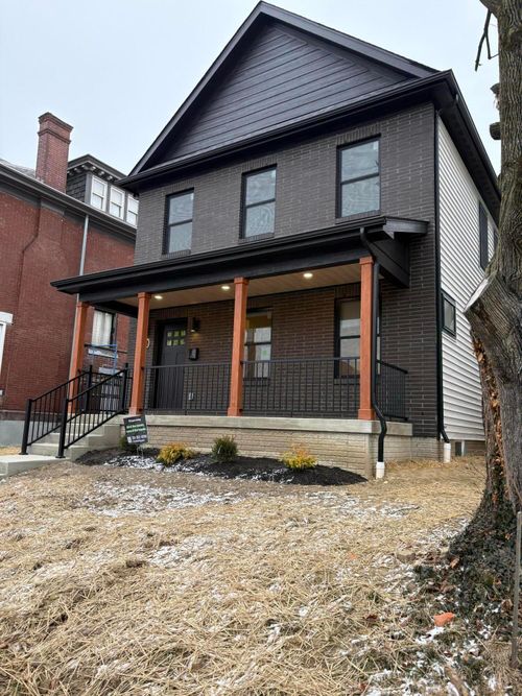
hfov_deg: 53.0
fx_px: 523
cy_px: 348
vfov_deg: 67.3
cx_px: 261
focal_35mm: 26
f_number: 1.6
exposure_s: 1/143
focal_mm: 5.96
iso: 100
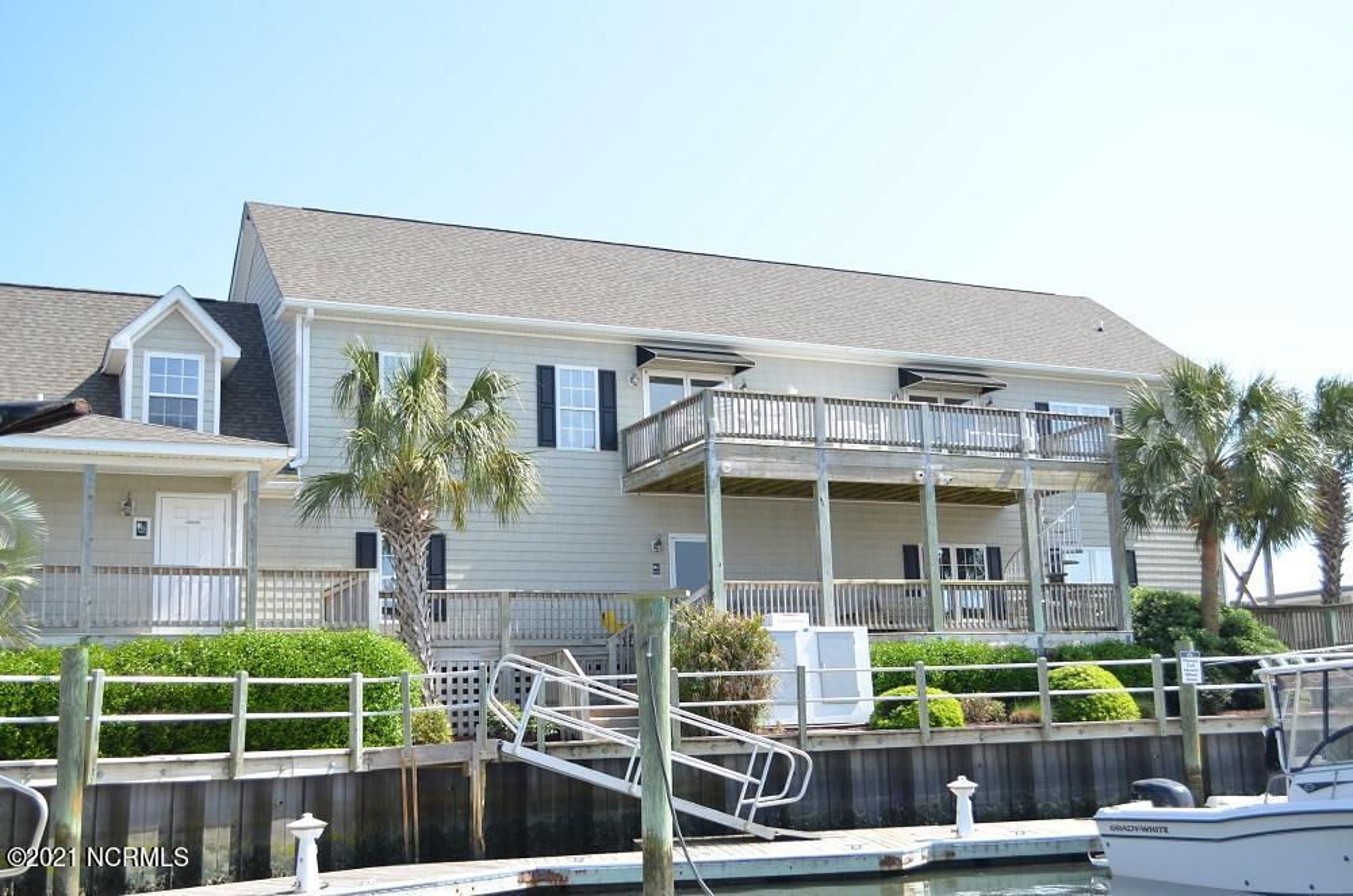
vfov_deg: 34.1
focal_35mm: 39
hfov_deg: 49.6
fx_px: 1462
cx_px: 676
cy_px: 448
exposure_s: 1/250
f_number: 5
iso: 100
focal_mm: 26
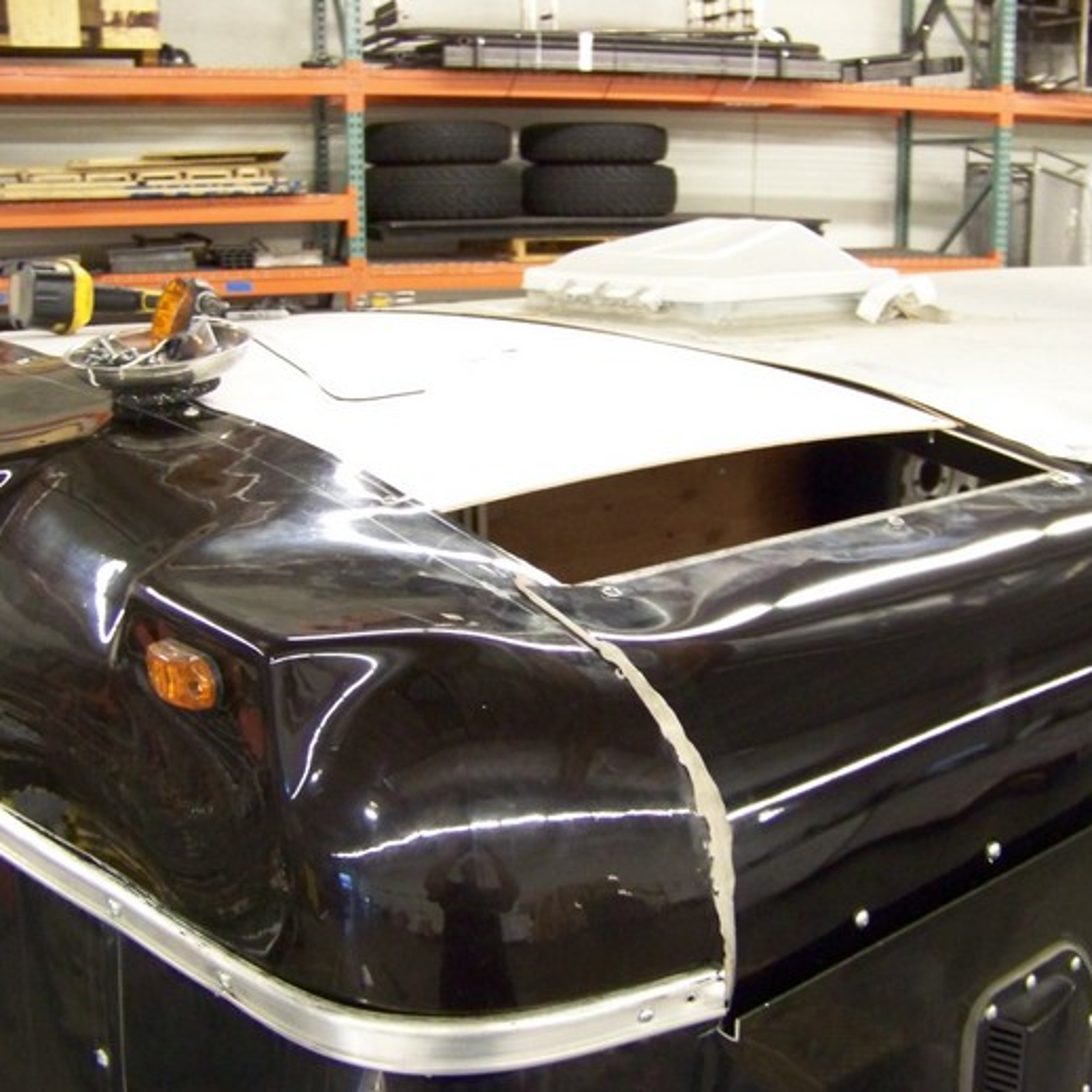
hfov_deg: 39.0
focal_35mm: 43
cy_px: 545
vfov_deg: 39.2
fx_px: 1535
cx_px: 666
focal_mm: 5.85
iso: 400
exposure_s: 1/13
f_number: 2.8
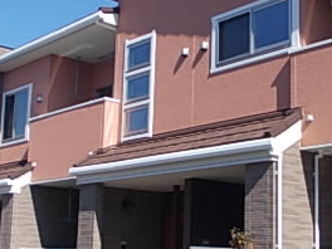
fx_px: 652
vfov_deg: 21.6
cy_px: 145
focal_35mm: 68
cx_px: 209
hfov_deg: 28.5
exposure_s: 1/400
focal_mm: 4
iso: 80
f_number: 5.4
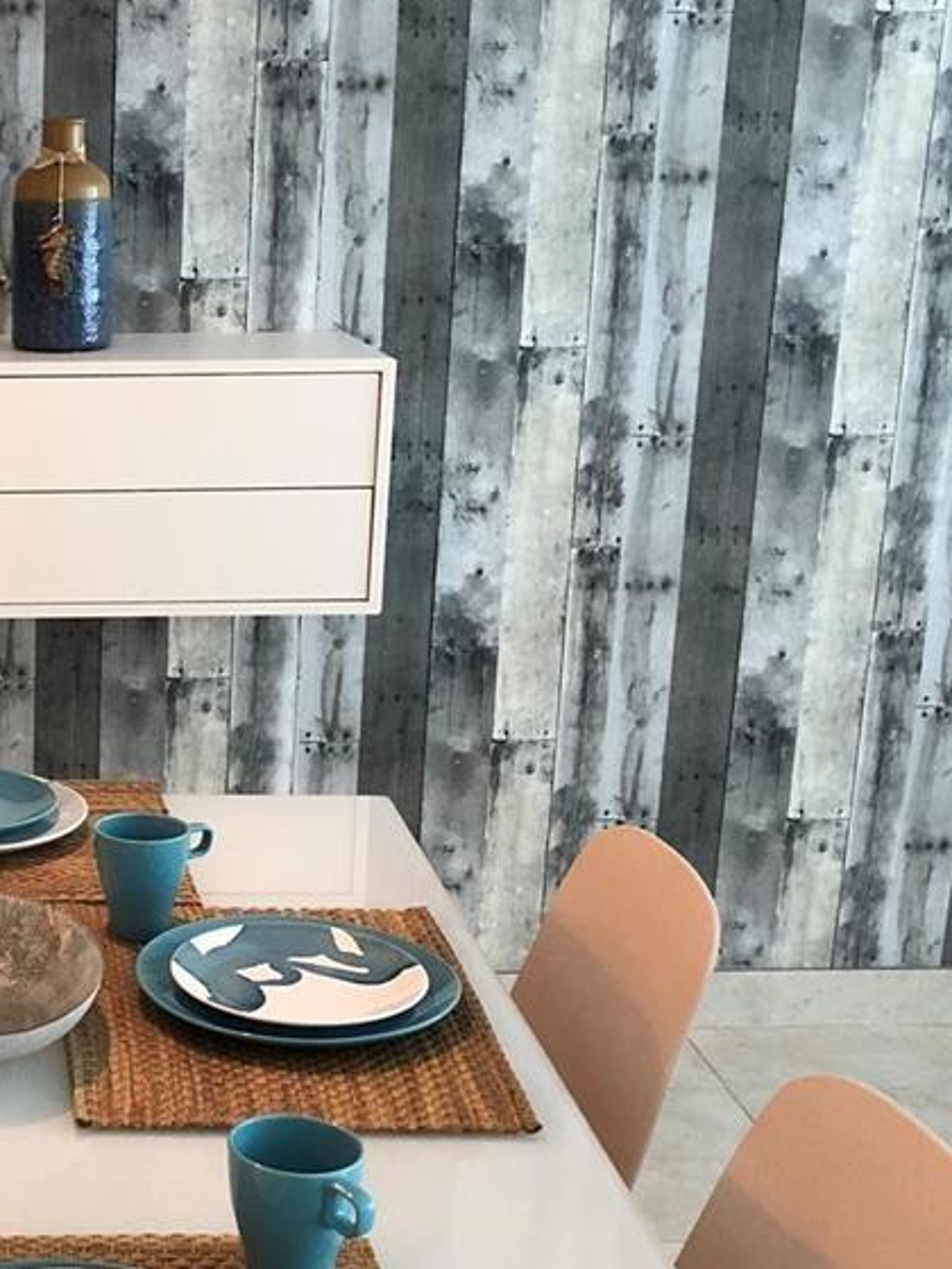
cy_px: 727
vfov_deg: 32.1
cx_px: -41
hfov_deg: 23.2
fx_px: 2200
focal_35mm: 60
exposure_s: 1/15
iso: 64
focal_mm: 4
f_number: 1.8
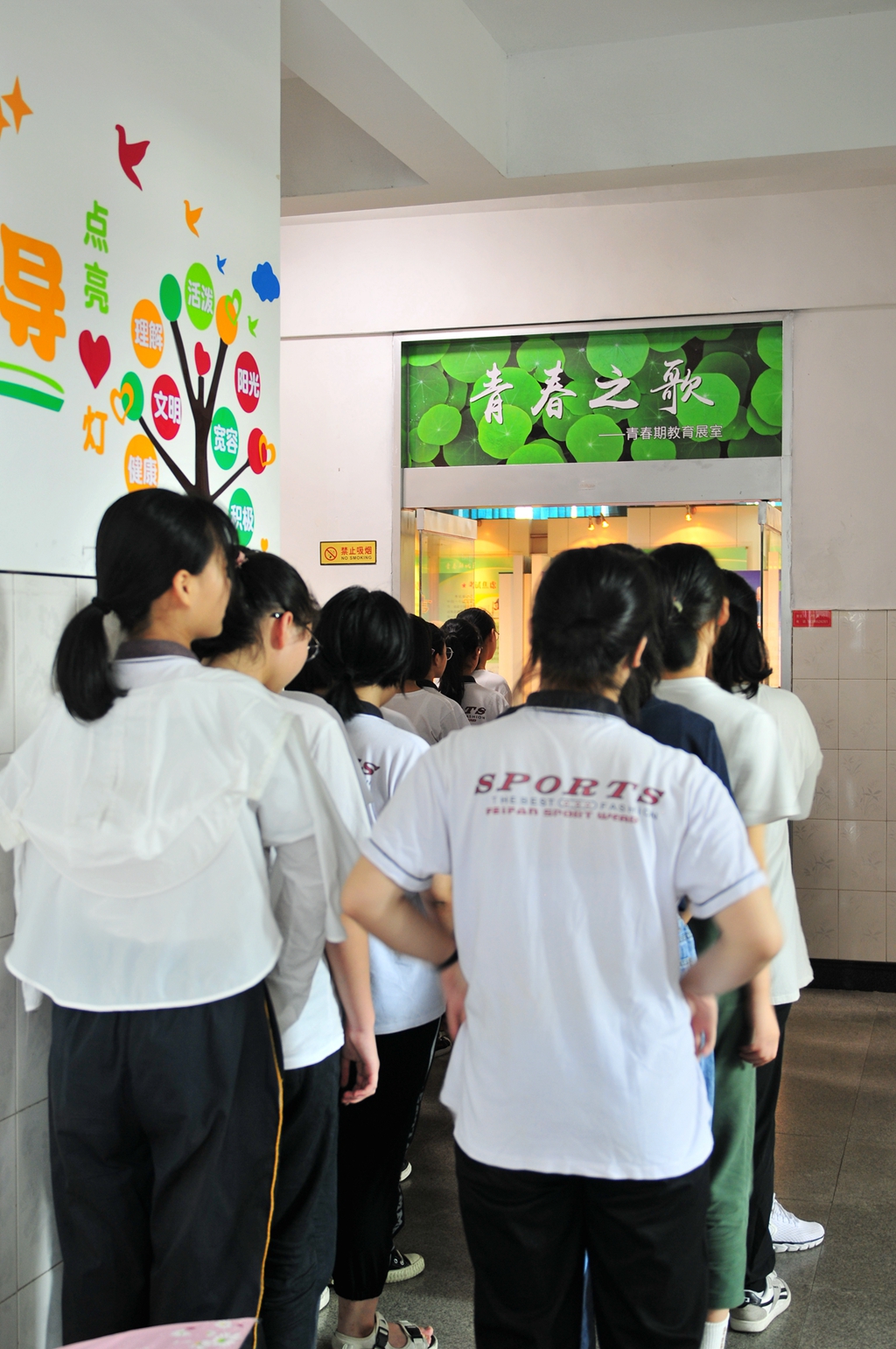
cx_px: 448
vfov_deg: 45.0
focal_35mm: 44
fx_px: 1628
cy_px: 674
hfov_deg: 30.8
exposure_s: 1/15
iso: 200
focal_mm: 29
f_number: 2.8
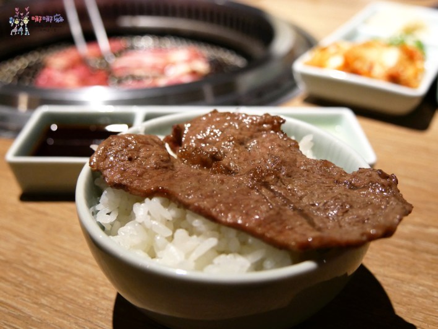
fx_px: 481
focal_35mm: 38
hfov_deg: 49.0
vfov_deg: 37.7
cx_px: 219
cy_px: 164
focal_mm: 19
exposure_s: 1/40
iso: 2000
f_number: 3.8
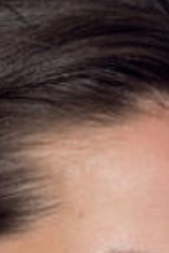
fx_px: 5189
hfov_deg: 1.9
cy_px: 782
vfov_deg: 2.8
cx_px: 81
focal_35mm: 737
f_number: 4
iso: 100
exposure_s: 1/160
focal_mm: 102
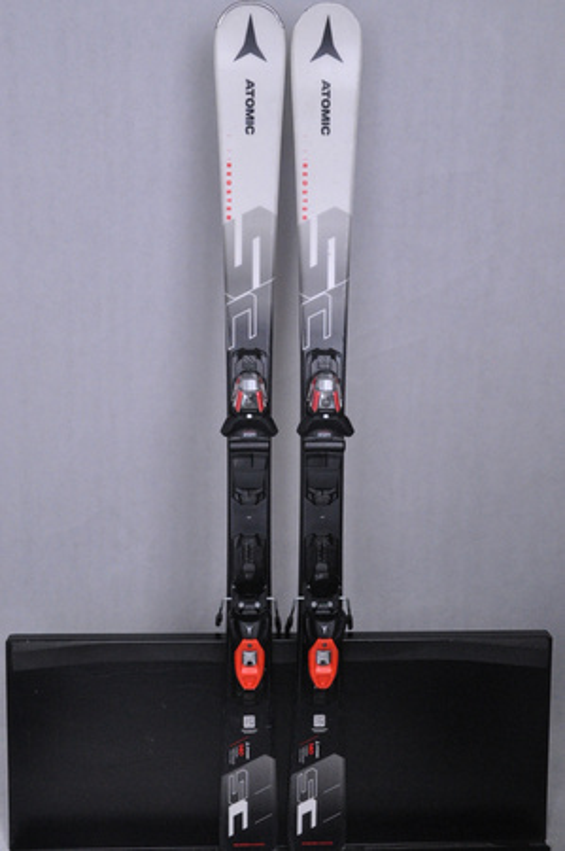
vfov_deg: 46.4
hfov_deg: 31.8
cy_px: 426
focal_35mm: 42
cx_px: 282
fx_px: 991
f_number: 9.5
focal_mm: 28
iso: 3200
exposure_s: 1/125
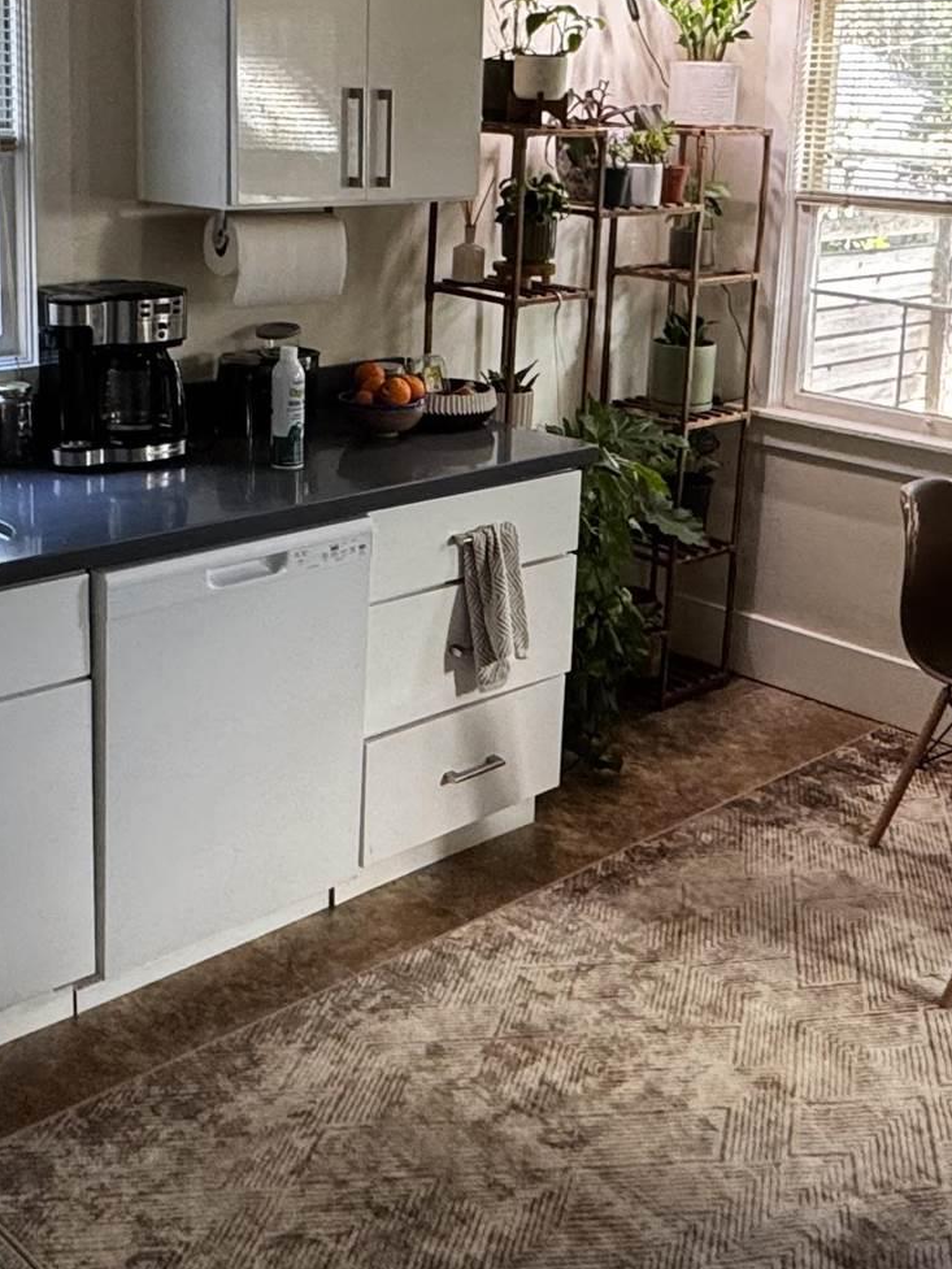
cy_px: 440
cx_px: 391
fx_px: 1613
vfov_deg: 42.5
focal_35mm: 44
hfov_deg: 32.8
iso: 250
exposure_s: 1/99
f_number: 2.2
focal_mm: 2.22
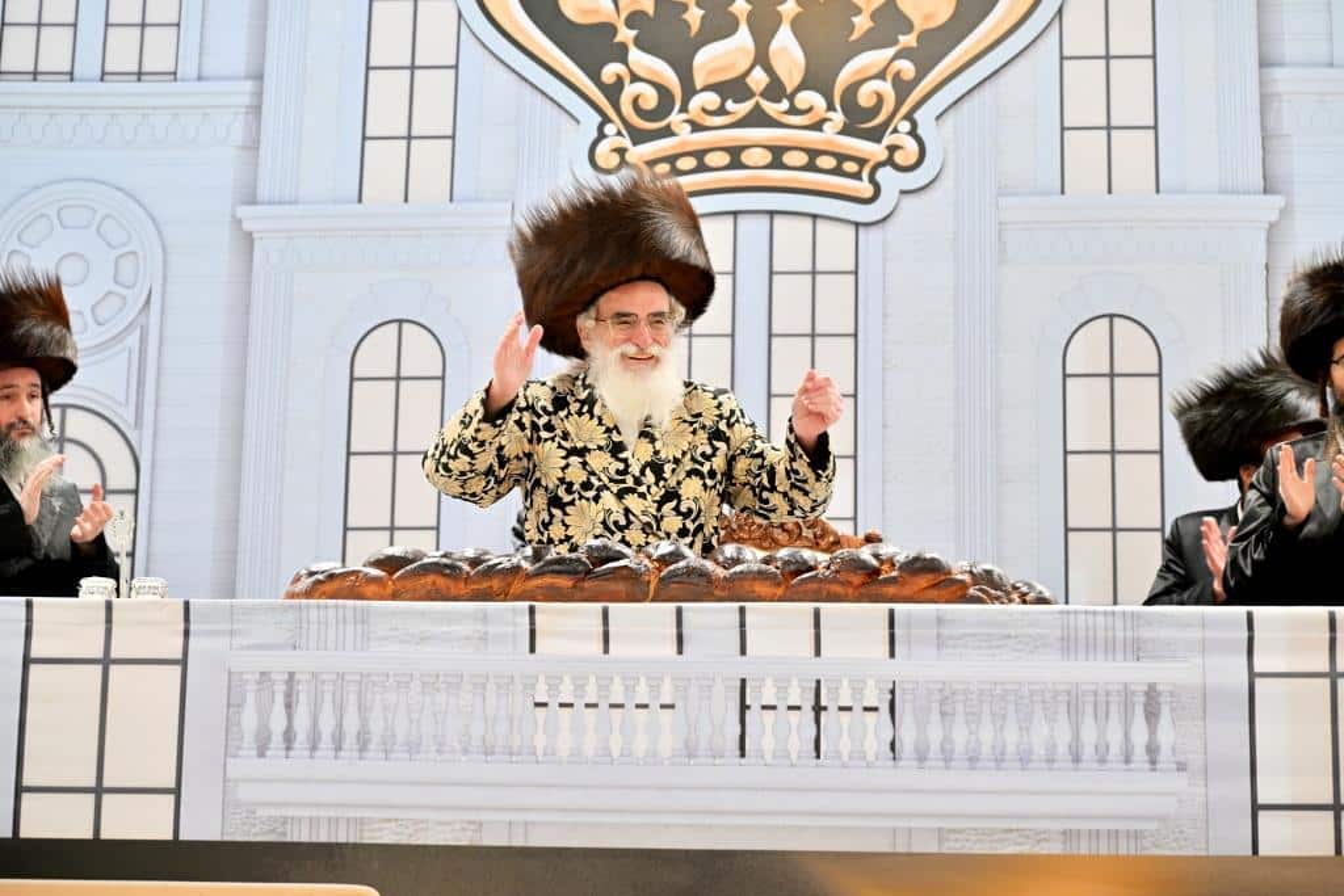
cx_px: 672
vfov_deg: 17.5
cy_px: 448
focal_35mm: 78
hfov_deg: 26.0
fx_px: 2912
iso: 1000
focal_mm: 78
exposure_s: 1/160
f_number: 4
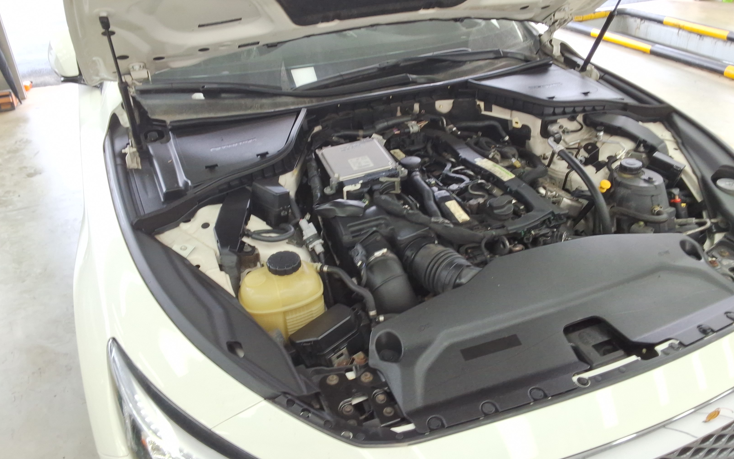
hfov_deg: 62.9
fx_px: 600
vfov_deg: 41.7
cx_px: 369
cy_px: 195
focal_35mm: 30
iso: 37
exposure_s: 1/60
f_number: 1.9
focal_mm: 2.91
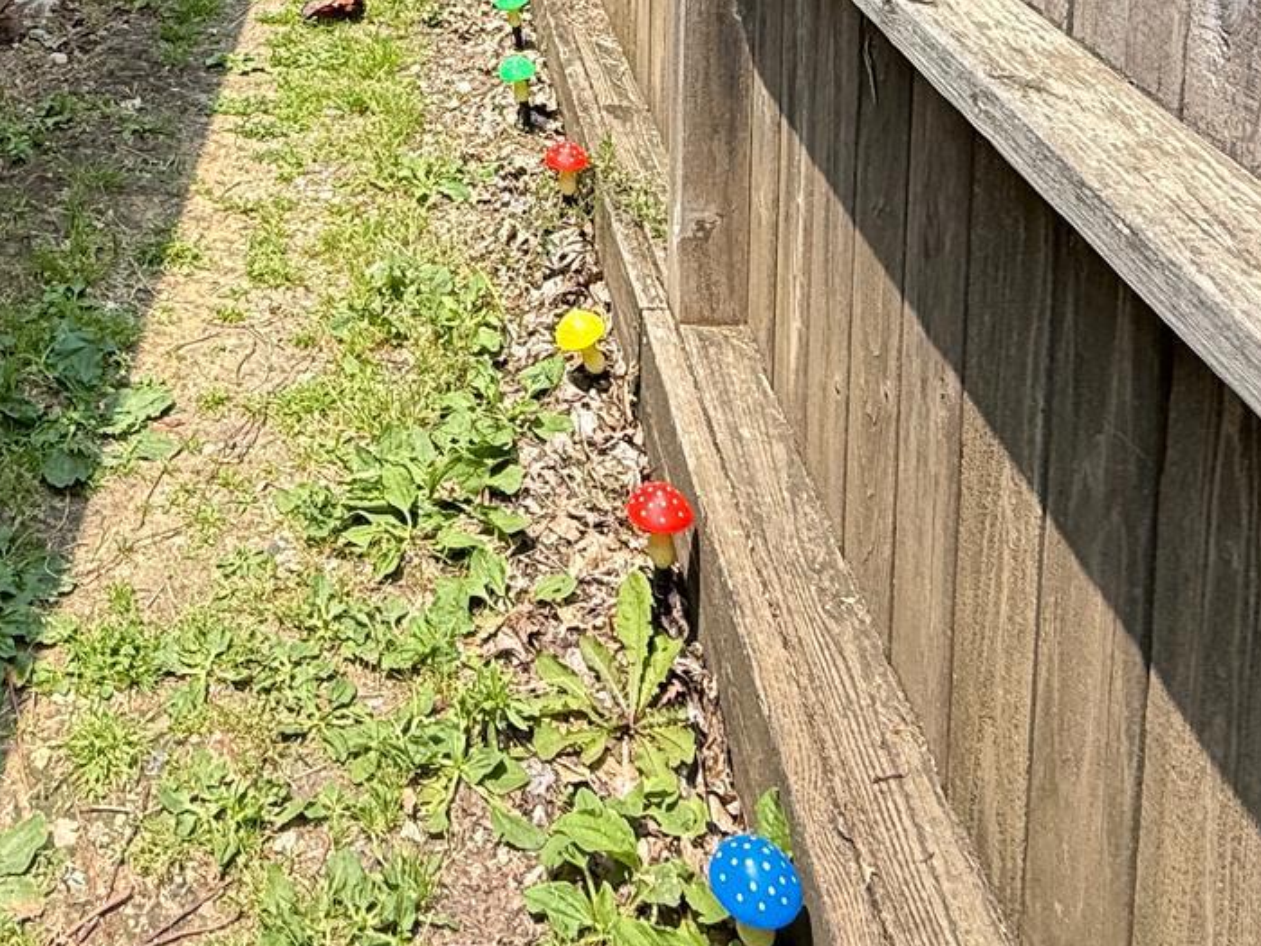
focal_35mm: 41
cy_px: -320
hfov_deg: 43.6
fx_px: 1493
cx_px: 247
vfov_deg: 28.2
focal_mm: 2.22
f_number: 2.2
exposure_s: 1/809
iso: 50
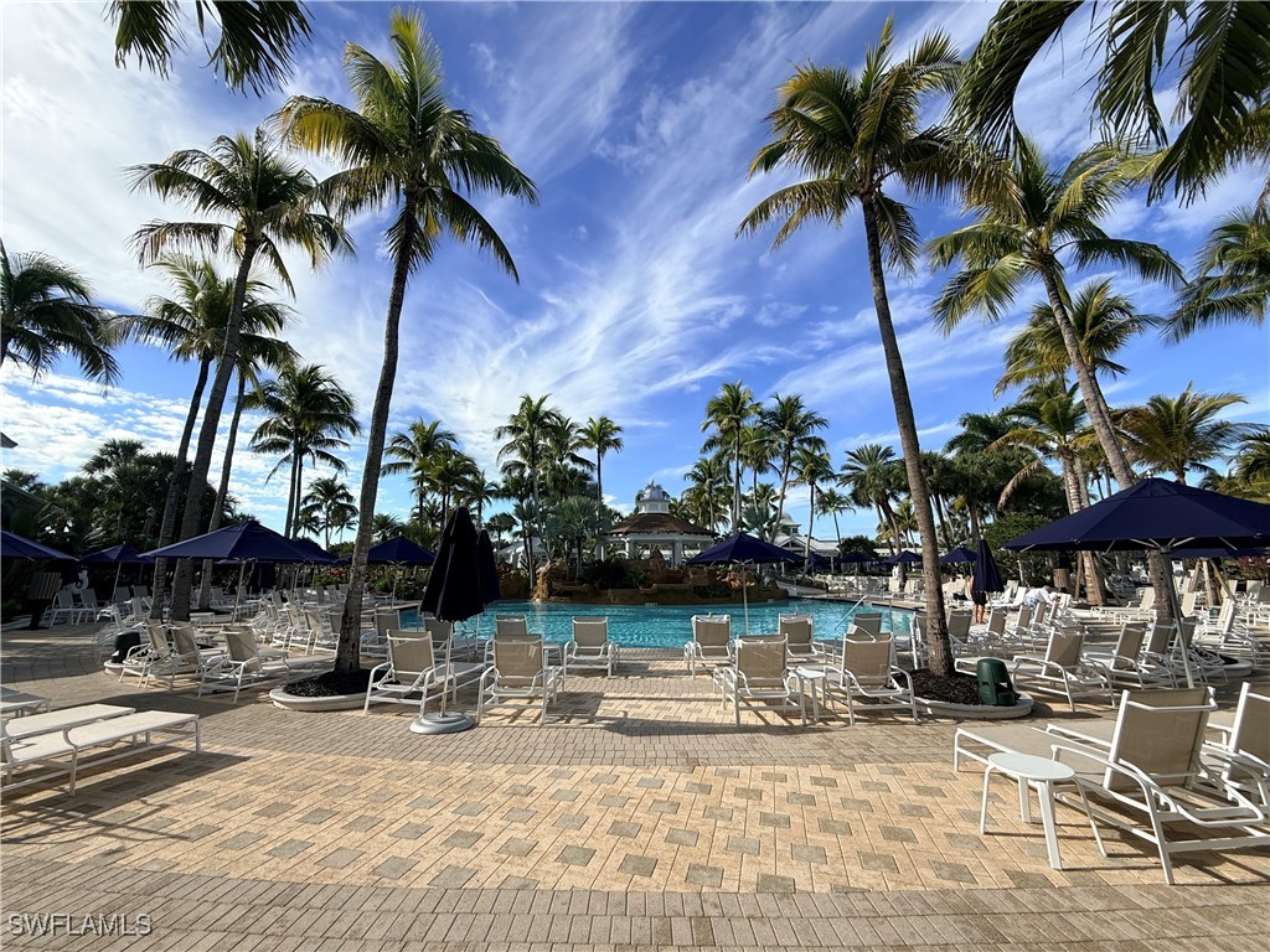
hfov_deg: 102.1
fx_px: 514
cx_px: 635
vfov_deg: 85.7
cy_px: 476
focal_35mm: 14
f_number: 2.2
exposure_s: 1/2092
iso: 50
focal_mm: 2.22
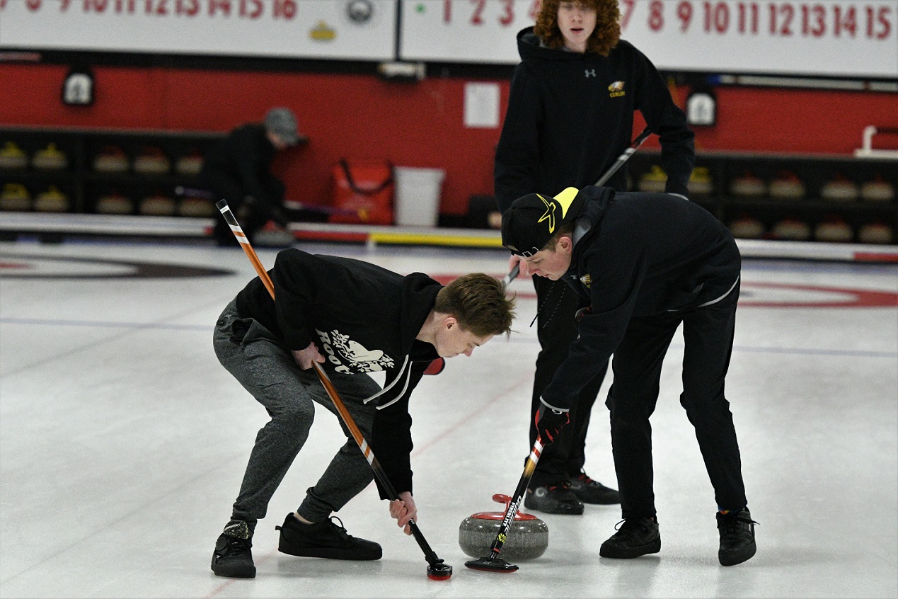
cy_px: 300
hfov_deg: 8.9
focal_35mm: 232
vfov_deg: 5.9
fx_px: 5799
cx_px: 449
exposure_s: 1/1000
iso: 9000
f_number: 4
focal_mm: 155
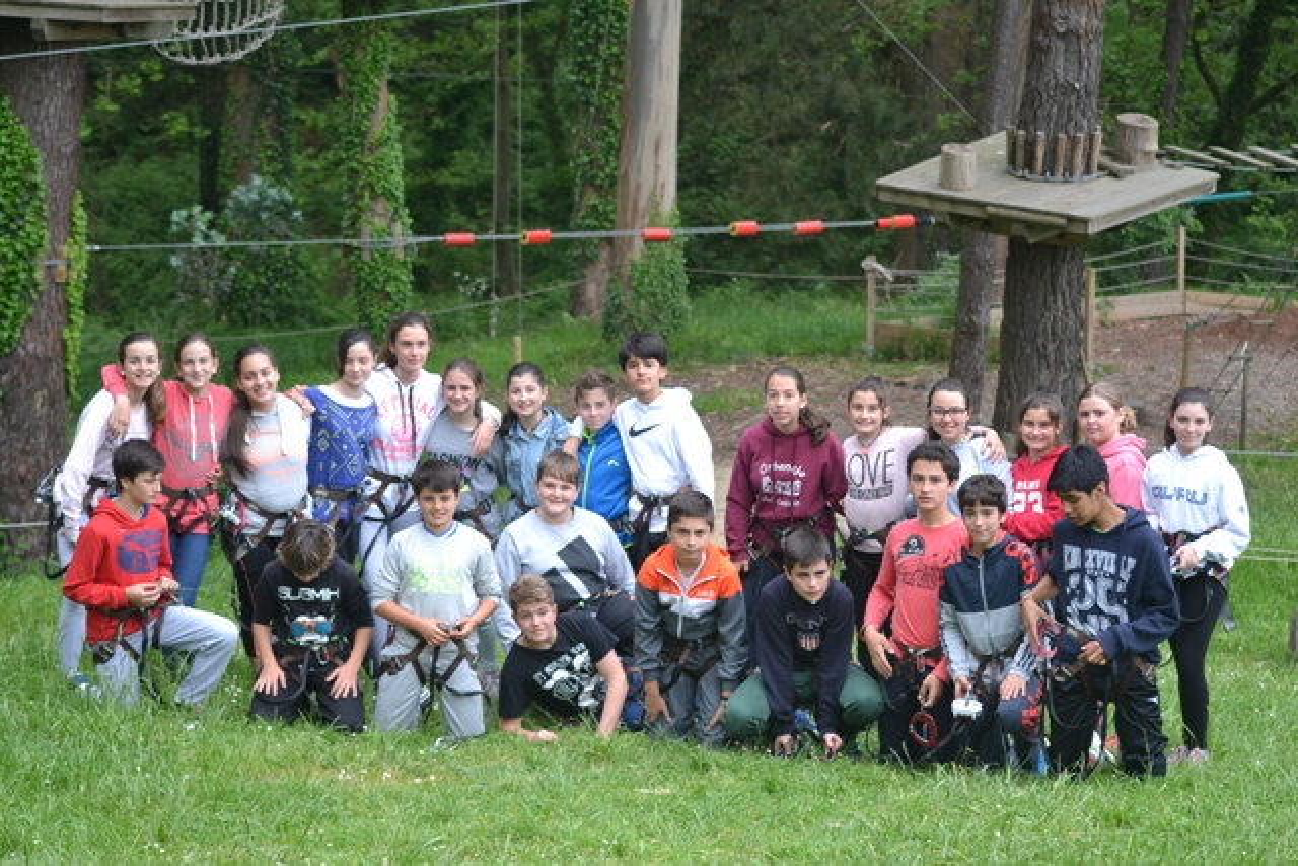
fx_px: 3786
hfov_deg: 19.5
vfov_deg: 13.0
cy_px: 433
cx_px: 649
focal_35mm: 105
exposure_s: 1/320
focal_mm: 70
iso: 400
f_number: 4.5
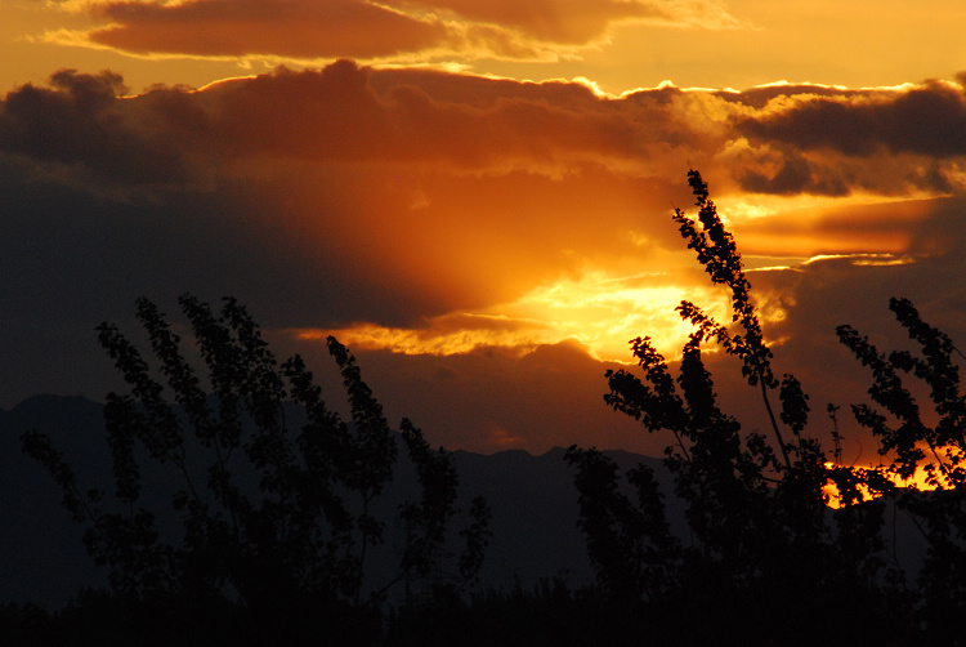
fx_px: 12089
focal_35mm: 450
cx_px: 483
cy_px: 324
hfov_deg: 4.6
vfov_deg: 3.1
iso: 800
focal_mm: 300
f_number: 16
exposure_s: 1/320
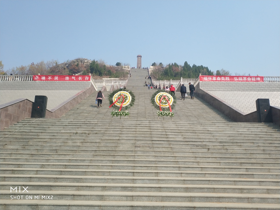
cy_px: 105
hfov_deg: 56.8
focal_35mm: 32
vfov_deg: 44.2
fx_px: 259
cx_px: 140
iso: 100
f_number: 2
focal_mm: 4.5
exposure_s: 1/1317
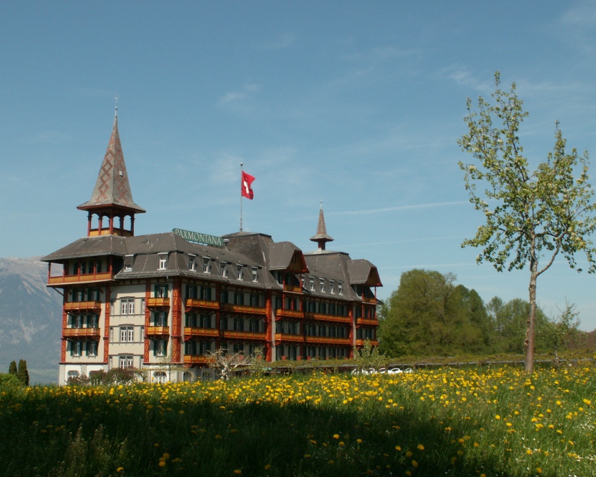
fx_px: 882
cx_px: 299
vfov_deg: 30.3
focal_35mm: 50
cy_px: 238
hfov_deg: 37.3
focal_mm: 7.76
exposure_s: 1/200
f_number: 8
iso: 50
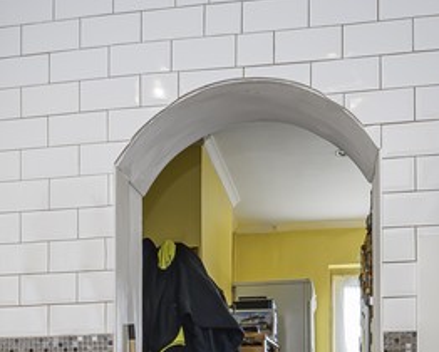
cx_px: 214
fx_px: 572
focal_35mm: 44
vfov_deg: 30.2
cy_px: 398
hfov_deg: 42.0
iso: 320
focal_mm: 12
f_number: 9
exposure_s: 1/3
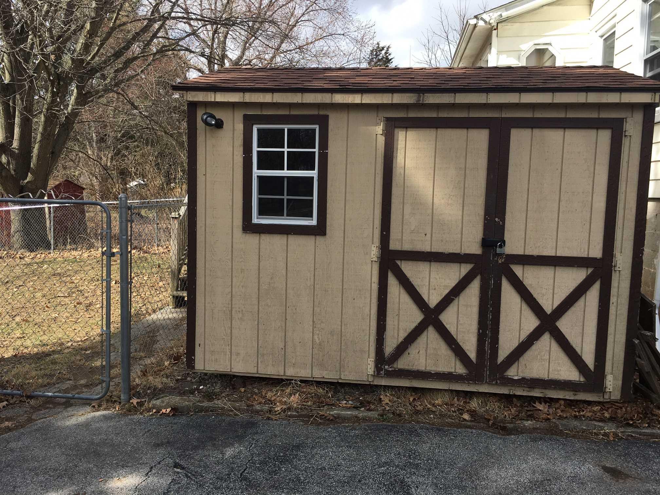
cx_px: 330
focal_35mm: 29
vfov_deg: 48.2
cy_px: 248
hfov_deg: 61.7
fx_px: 553
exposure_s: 1/693
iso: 25
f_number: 2.2
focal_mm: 4.15
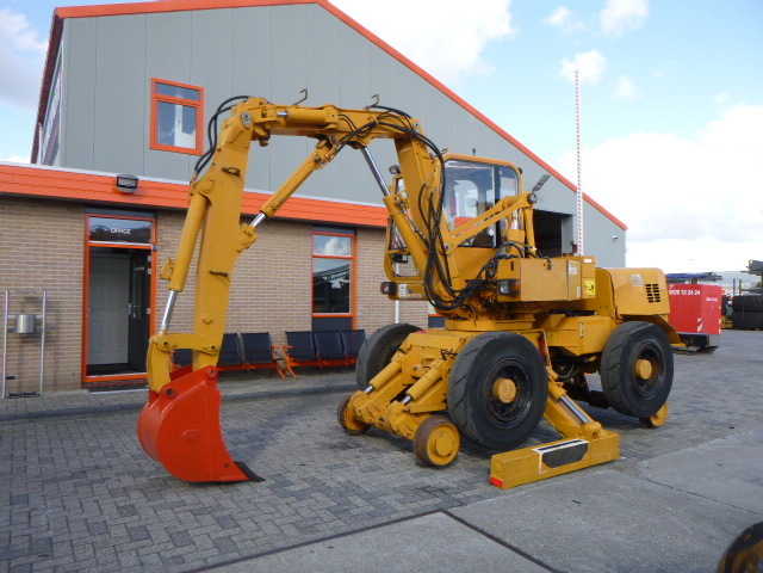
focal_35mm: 25
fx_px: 551
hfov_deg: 69.4
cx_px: 382
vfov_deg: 54.9
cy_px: 286
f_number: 3.9
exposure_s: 1/200
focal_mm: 4.5
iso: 100
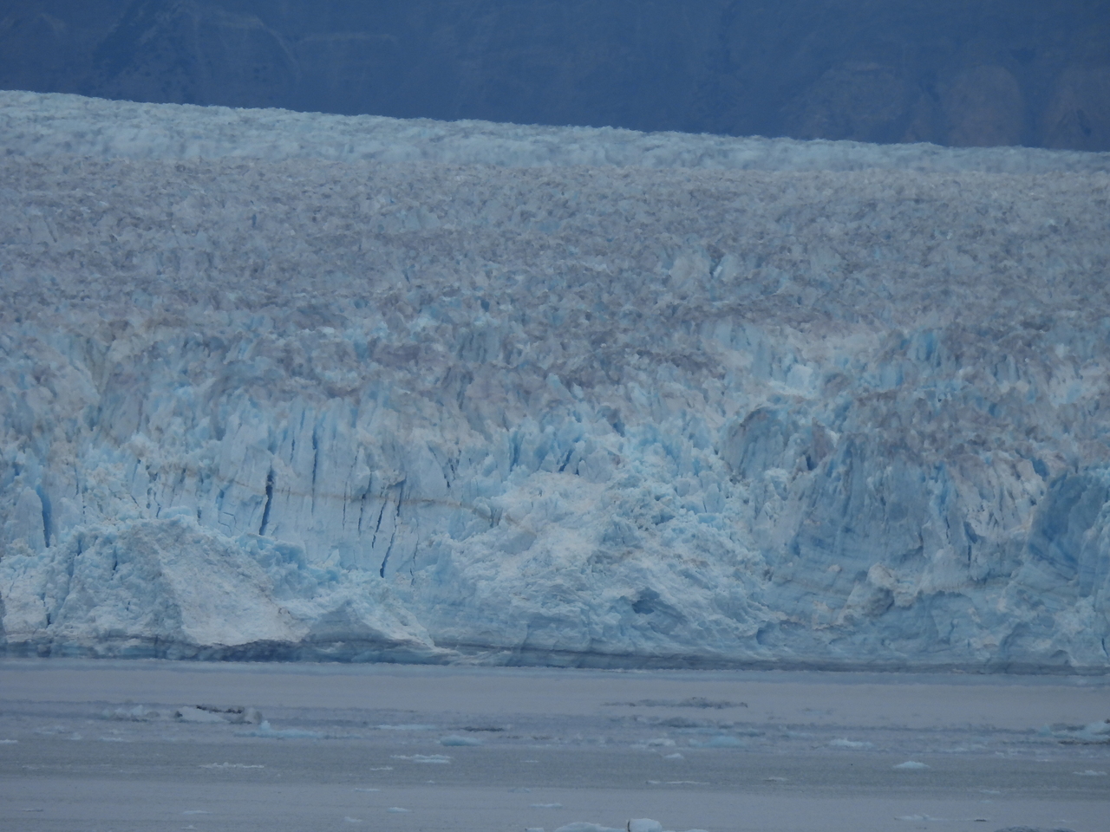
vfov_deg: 1.4
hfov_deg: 1.8
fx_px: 35273
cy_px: 416
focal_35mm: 1100
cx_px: 555
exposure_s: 1/500
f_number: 5.6
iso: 100
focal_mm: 196
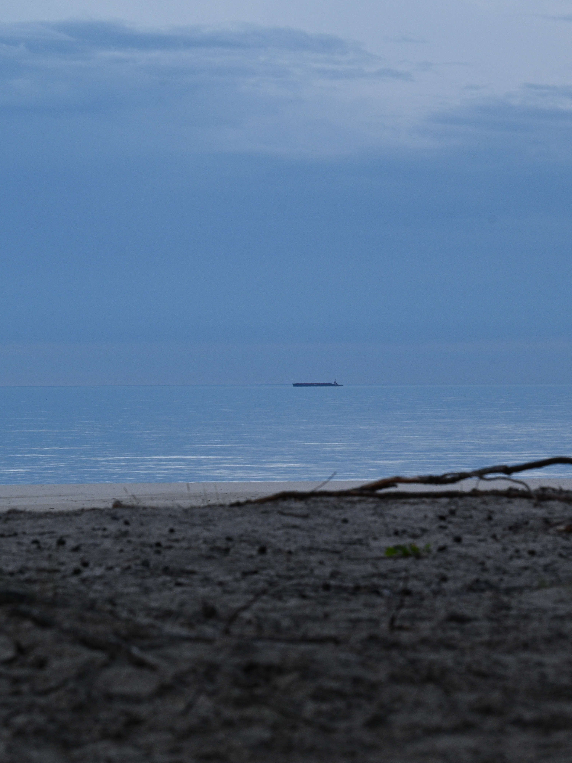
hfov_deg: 8.9
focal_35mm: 167
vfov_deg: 11.8
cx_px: 318
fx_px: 3680
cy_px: 382
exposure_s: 1/100
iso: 900
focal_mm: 115
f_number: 10
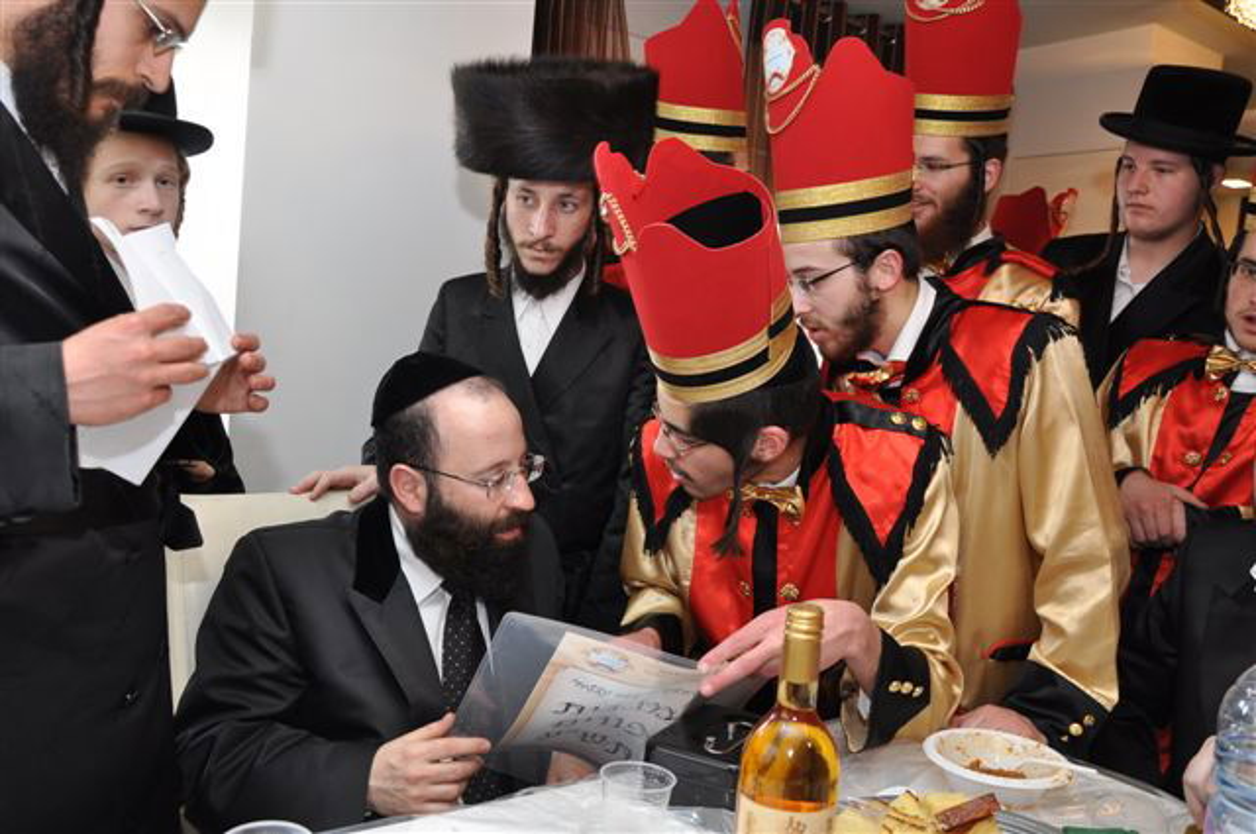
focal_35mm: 32
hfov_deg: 59.6
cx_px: 628
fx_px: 1098
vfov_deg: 41.6
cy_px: 417
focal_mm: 21
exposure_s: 1/60
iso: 320
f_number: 5
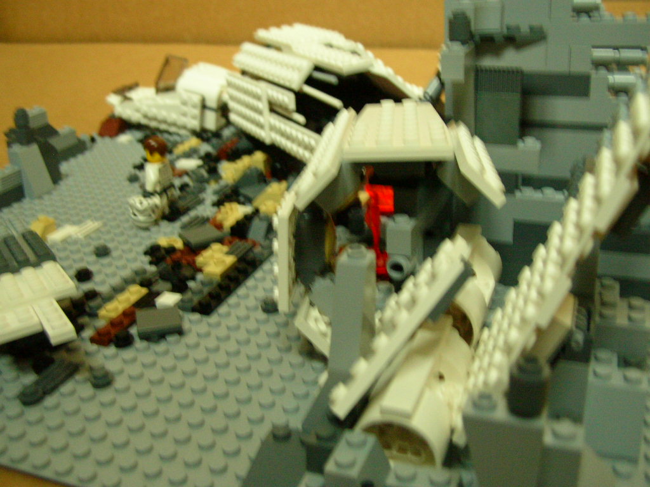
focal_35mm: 42
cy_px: 244
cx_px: 325
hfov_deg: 44.8
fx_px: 789
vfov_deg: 34.3
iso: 200
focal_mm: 6.9
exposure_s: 1/11
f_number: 2.8
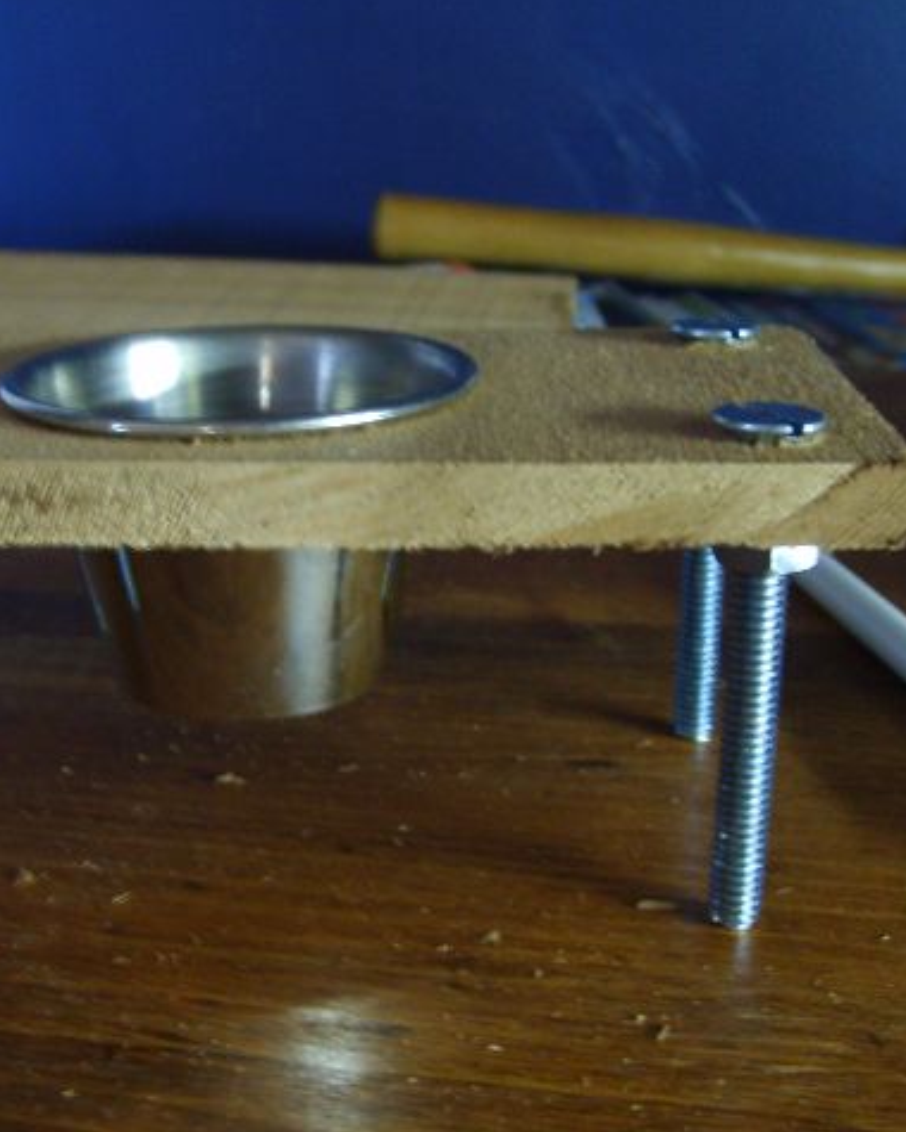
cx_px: 303
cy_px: 562
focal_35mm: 46
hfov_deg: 32.5
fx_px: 1542
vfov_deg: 40.3
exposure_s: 1/4
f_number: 2.8
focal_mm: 5.8
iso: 140
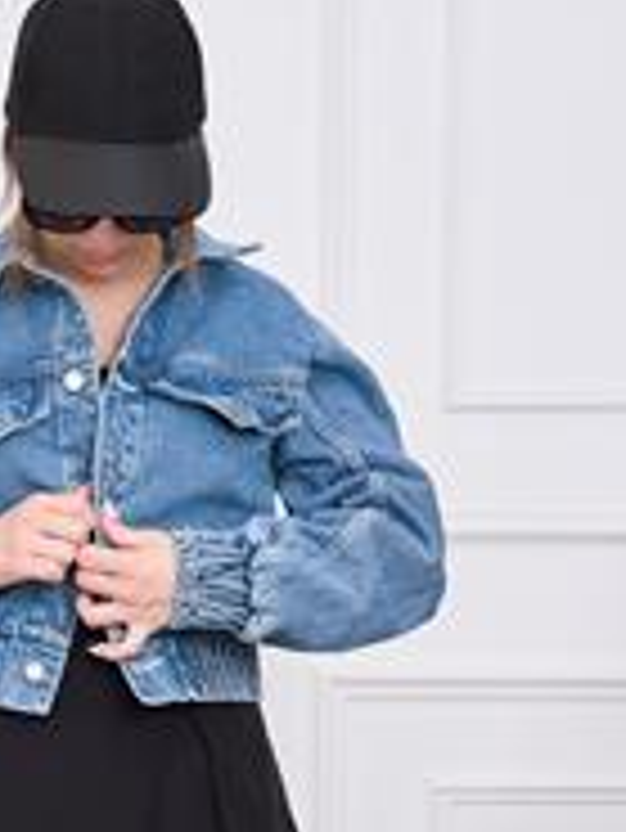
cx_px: 9
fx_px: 2312
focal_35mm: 96
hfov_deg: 15.2
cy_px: 774
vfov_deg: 20.0
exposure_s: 1/100
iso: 100
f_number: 4
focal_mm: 17
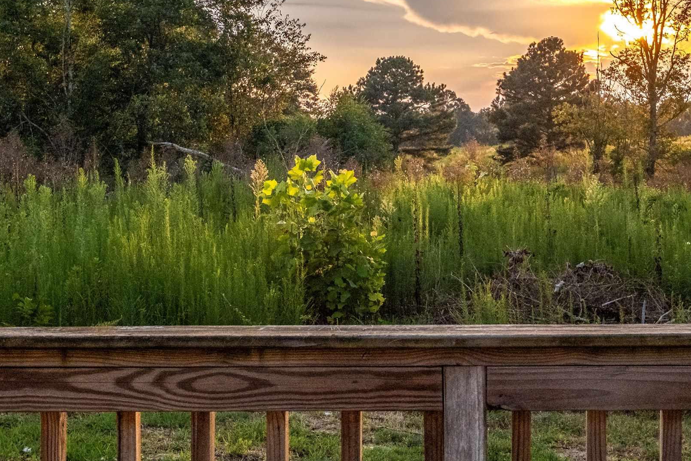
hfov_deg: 29.1
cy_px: 153
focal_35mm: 69
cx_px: 454
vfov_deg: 19.7
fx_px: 1324
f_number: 8
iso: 800
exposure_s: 1/320
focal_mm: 24
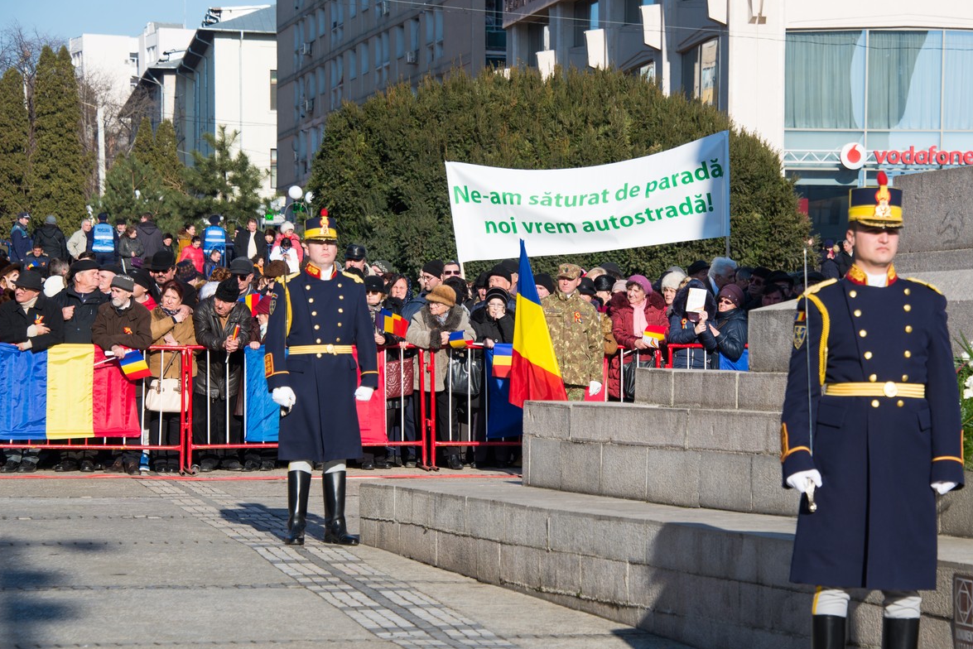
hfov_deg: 13.8
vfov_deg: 9.2
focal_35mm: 149
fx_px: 4028
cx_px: 581
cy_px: 341
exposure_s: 1/250
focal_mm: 122
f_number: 7.1
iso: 100
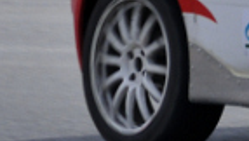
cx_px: 604
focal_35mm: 3284
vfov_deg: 0.4
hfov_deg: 0.7
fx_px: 21719
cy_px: -191
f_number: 9
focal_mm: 300
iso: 200
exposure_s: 1/320
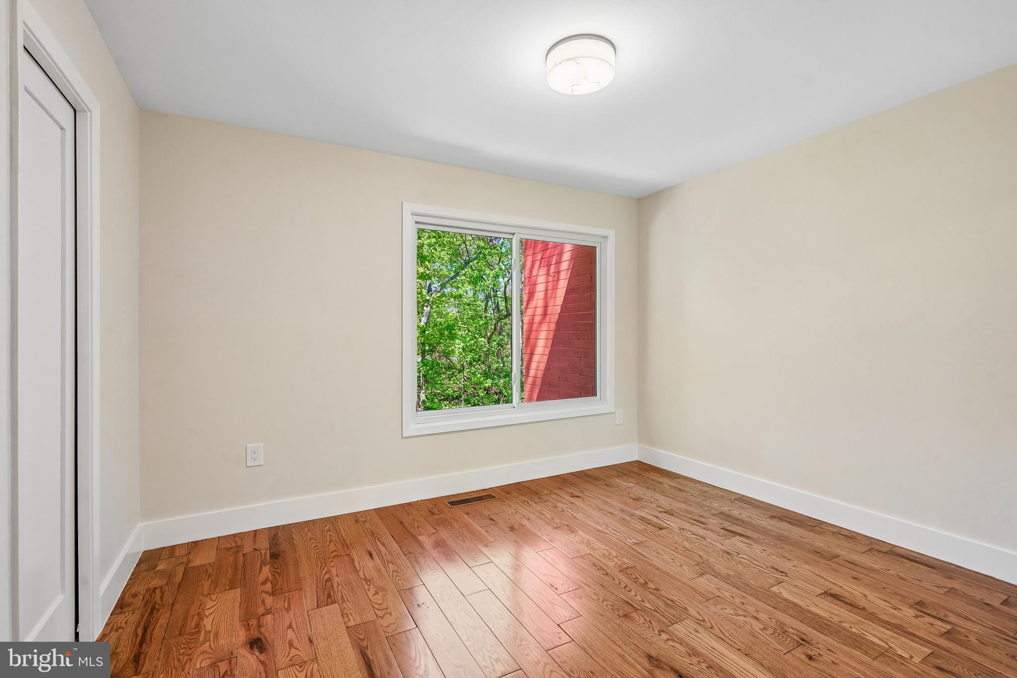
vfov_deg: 73.7
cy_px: 339
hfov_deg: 96.7
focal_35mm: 16
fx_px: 452
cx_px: 508
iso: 200
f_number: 8
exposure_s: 1/15
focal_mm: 16
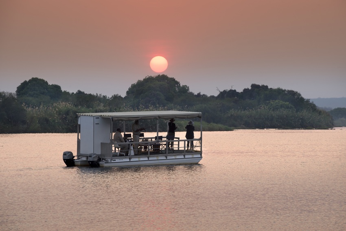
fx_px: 1922
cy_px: 116
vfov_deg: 6.9
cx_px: 173
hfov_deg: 10.3
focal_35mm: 200
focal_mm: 200
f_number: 8
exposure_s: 1/60
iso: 200
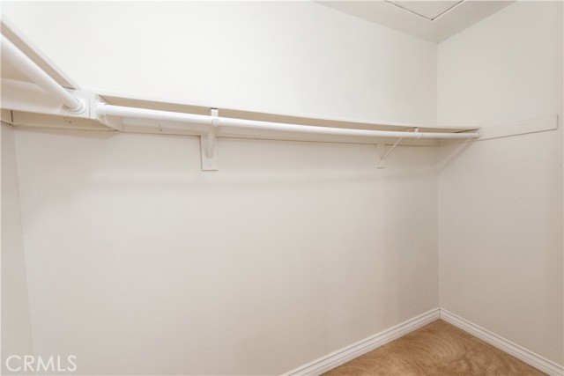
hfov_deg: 104.2
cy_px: 188
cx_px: 282
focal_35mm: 14
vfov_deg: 81.2
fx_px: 219
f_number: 4.5
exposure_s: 1/80
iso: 800
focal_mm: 14
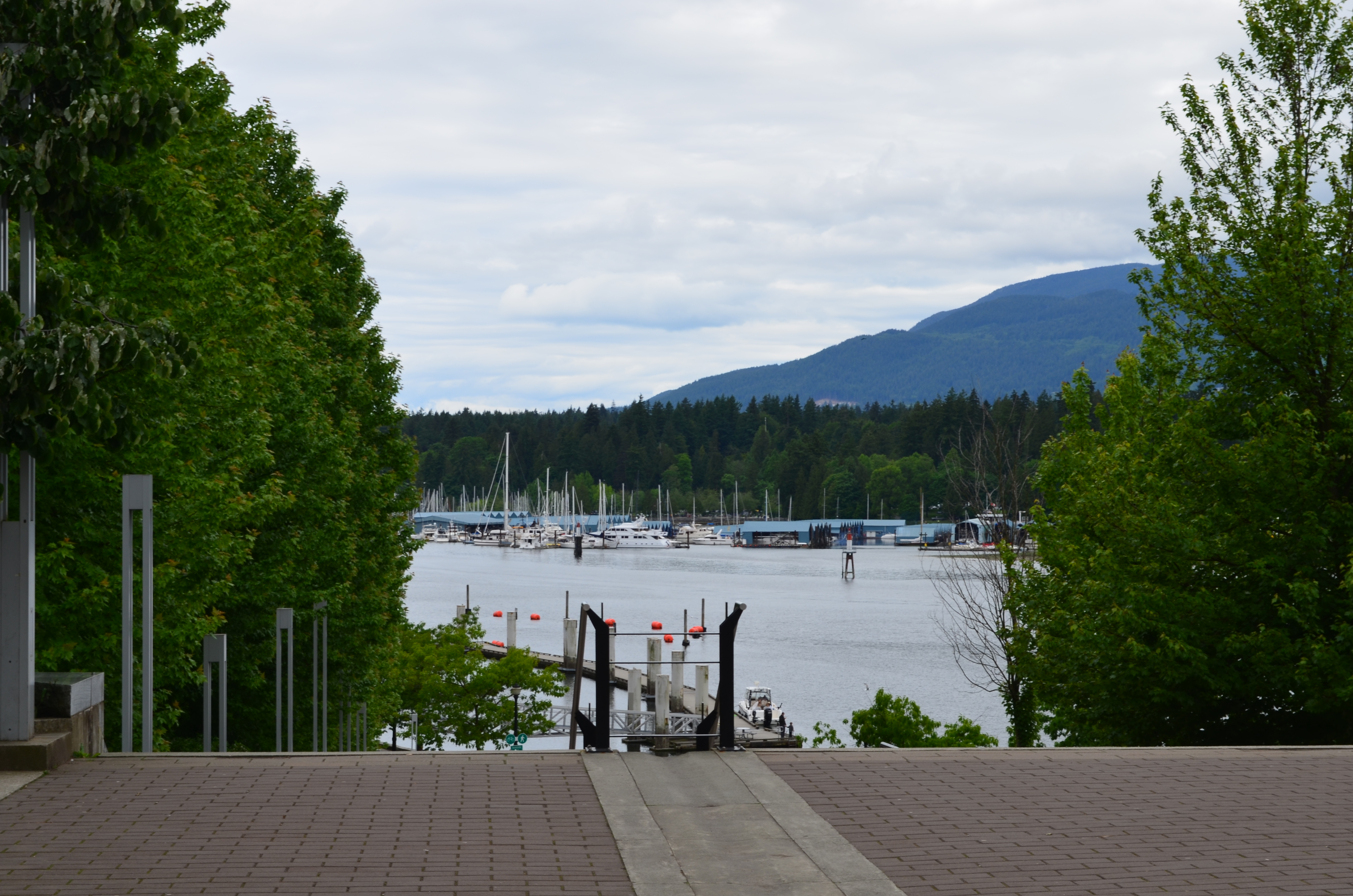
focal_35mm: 69
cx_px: 676
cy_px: 448
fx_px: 2588
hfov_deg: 29.3
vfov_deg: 19.6
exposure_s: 1/125
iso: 125
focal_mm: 46
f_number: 11
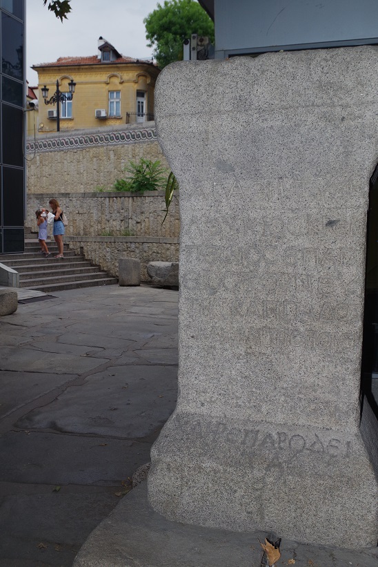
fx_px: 575
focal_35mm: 37
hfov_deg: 36.4
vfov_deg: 52.4
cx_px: 189
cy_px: 284
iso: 400
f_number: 9
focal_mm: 24.38
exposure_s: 1/160
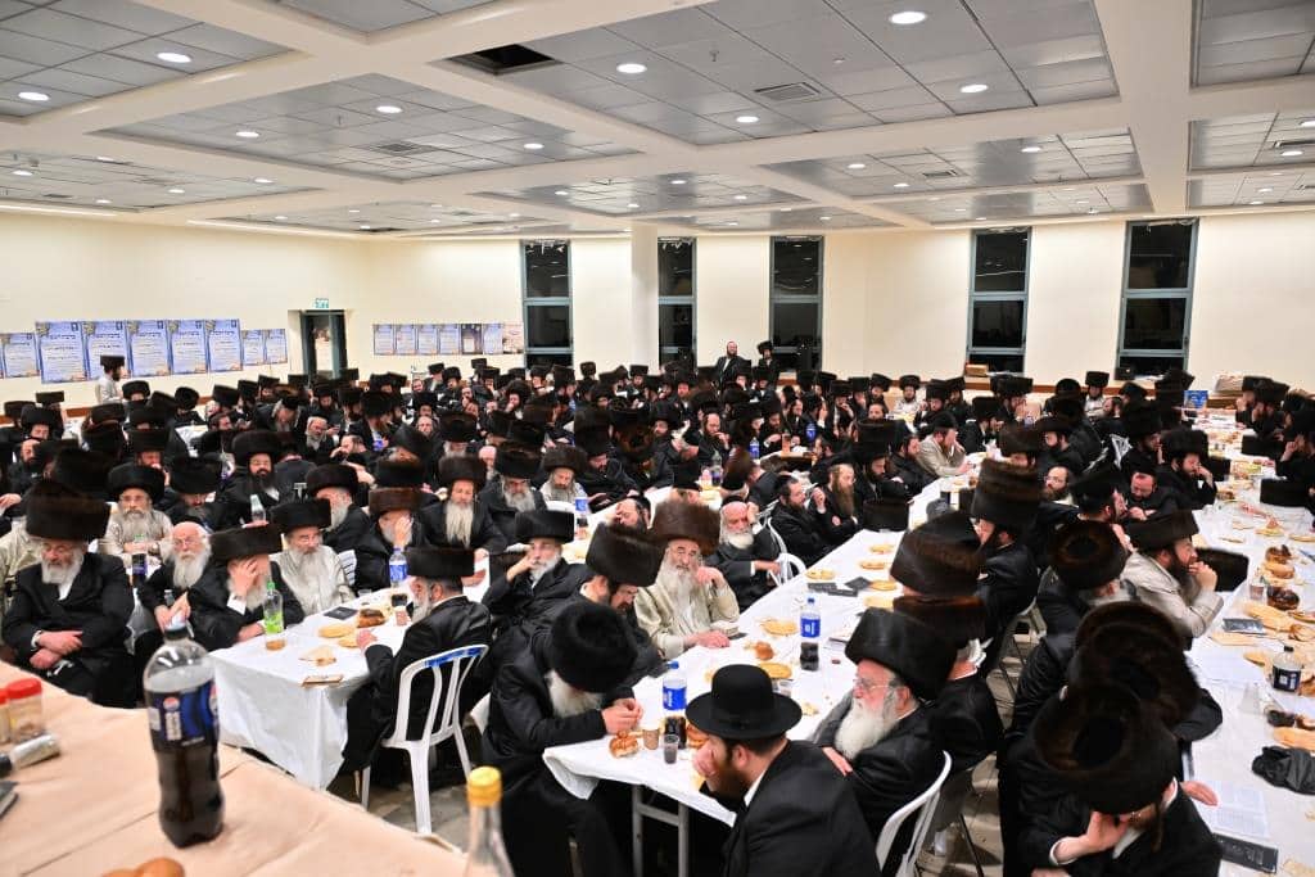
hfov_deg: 73.7
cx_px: 658
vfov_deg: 53.1
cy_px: 438
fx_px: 877
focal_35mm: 24
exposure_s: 1/200
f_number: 4
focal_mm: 24
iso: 1000
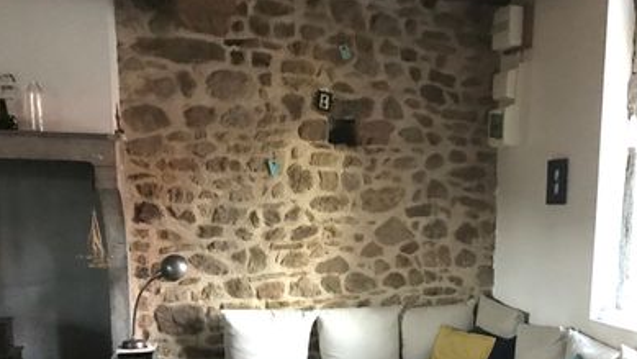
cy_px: 349
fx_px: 794
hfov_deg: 43.3
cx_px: 408
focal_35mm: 47
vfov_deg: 24.4
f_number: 1.8
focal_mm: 3.99
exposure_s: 1/6
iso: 80
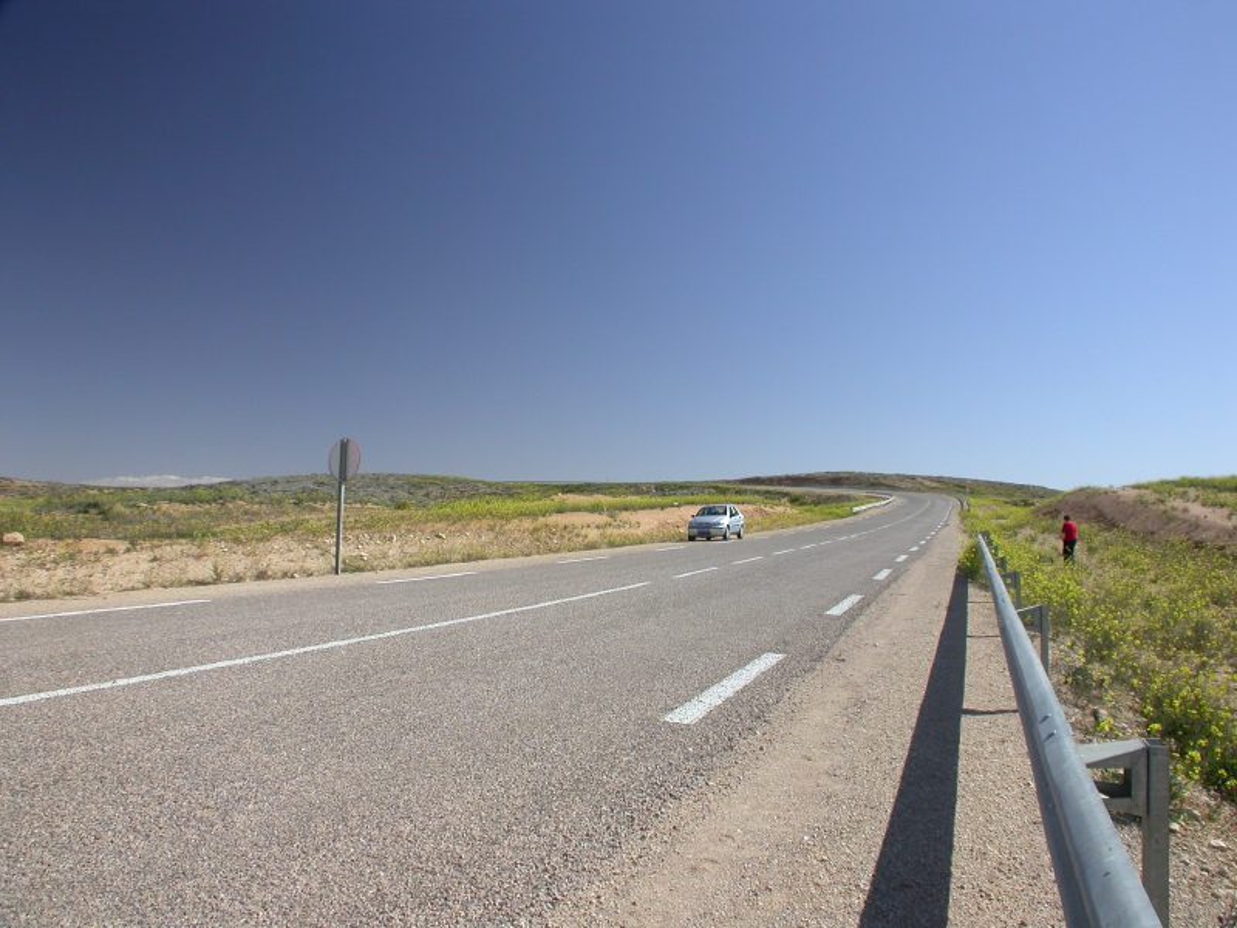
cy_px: 464
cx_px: 618
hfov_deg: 49.0
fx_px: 1358
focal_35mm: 38
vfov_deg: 37.7
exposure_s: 1/207
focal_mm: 7.85
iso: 100
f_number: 5.3
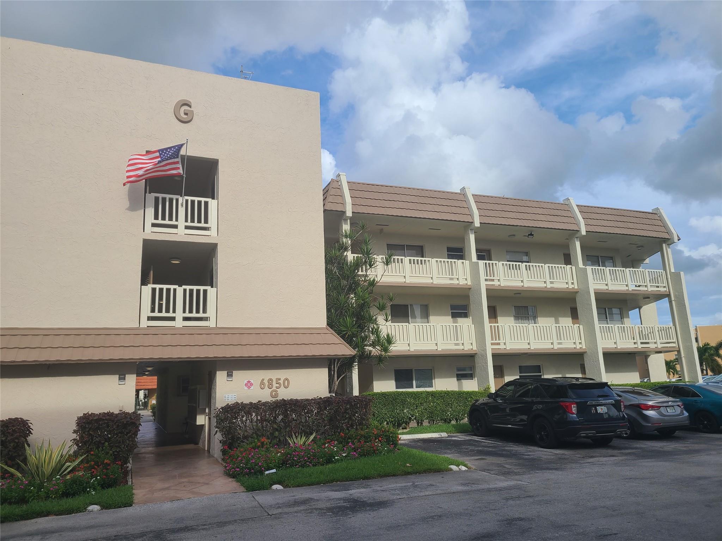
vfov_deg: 53.1
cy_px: 270
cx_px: 361
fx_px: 542
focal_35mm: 26
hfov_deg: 67.3
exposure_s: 1/1775
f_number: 1.8
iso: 40
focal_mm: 5.4
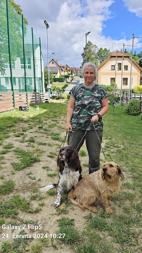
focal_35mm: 27
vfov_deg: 69.8
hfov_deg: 42.7
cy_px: 123
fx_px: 181
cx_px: 86
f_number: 1.8
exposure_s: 1/771
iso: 50
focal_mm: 5
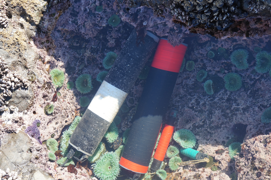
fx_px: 384
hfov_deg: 38.9
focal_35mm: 51
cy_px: 90
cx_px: 136
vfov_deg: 26.5
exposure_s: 1/60
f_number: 5.6
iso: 100
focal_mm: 34
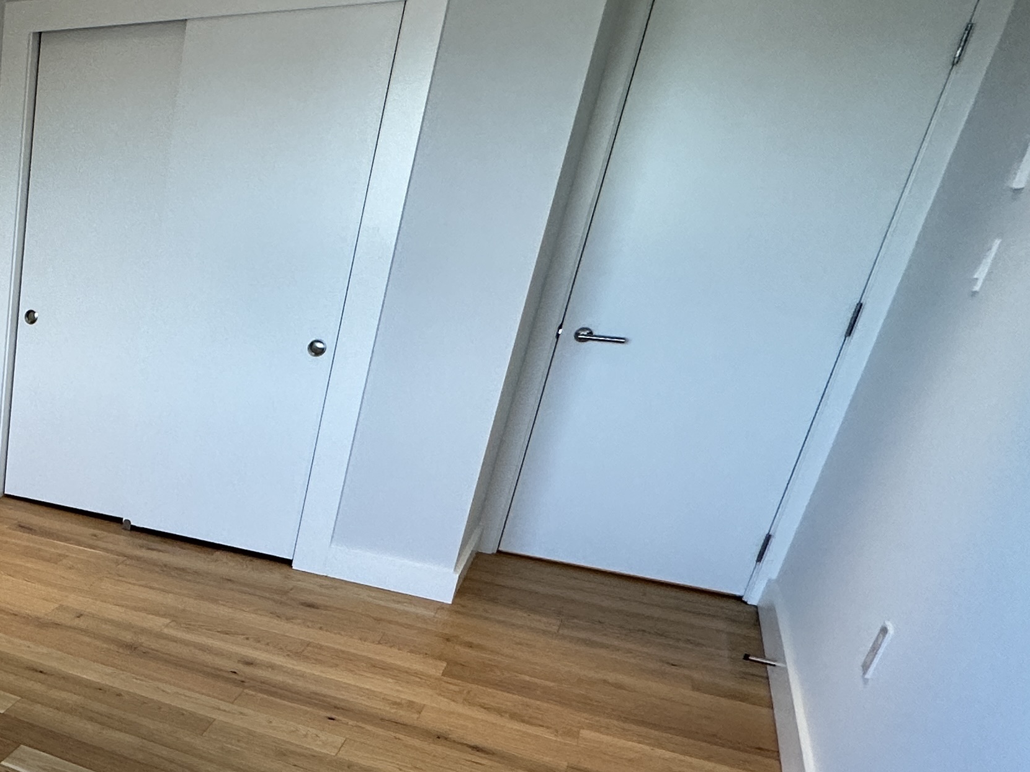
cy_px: 590
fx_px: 1012
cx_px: -199
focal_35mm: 34
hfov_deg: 39.4
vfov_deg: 40.5
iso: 160
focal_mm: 2.22
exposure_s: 1/120
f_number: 2.2
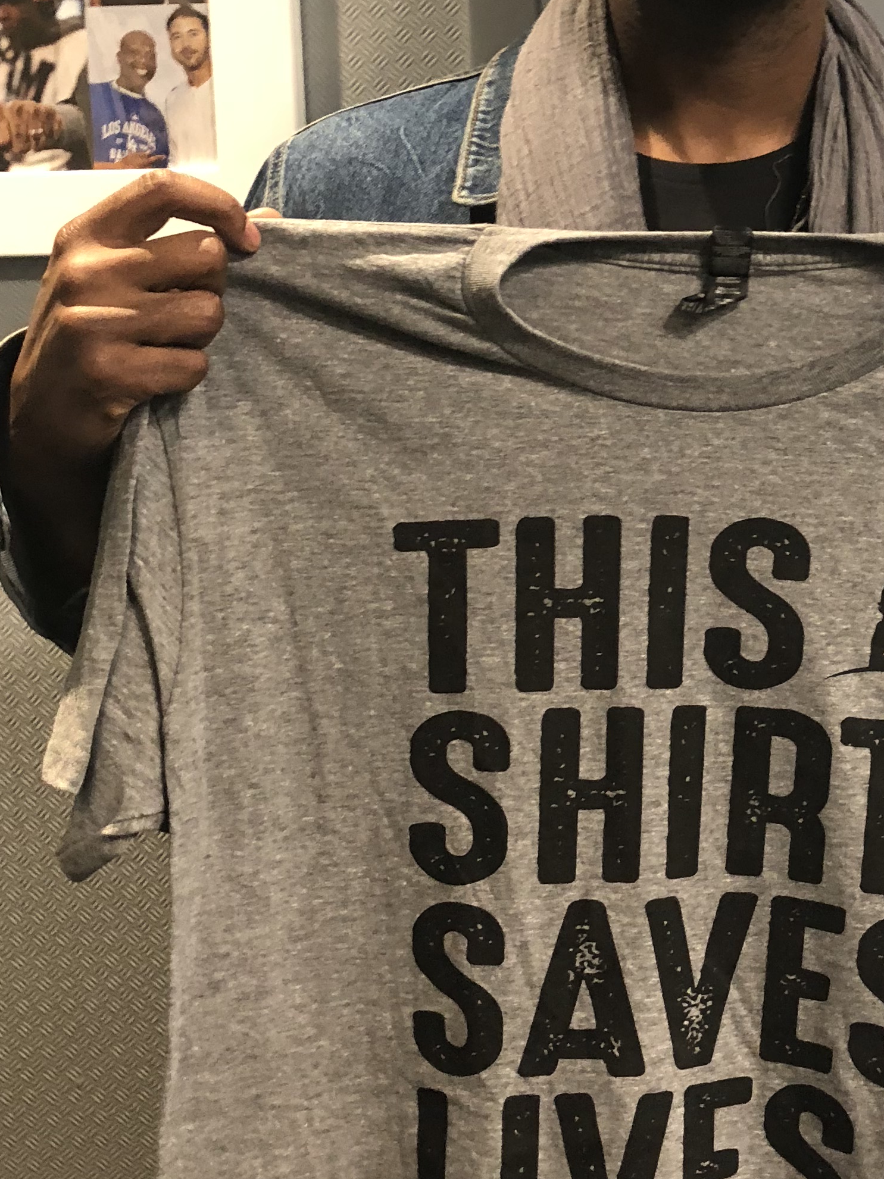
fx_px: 1941
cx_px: 763
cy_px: 483
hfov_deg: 25.0
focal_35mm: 57
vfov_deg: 33.7
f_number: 1.8
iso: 100
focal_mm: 4
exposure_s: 1/13
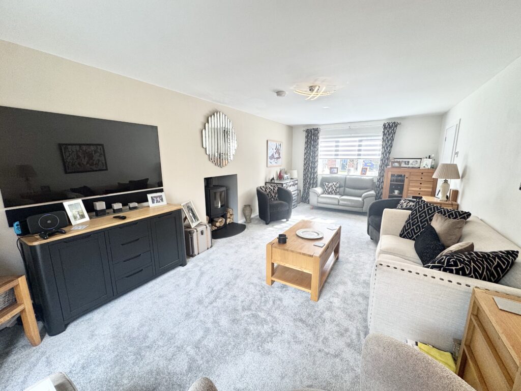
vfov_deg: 85.7
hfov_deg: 102.1
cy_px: 196
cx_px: 260
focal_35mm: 14
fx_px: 211
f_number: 2.2
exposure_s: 1/100
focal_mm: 2.22
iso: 80
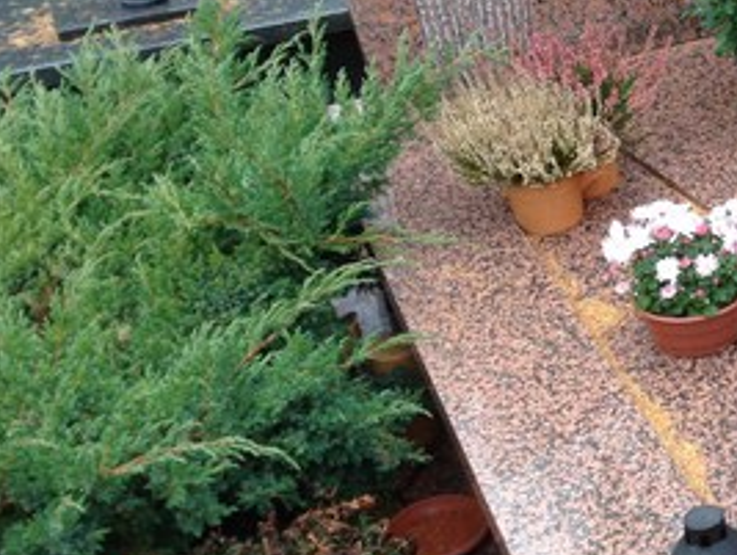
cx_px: 812
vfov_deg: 18.7
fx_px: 1684
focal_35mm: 79
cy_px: 199
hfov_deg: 23.2
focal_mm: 4.12
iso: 80
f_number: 2.4
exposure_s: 1/120
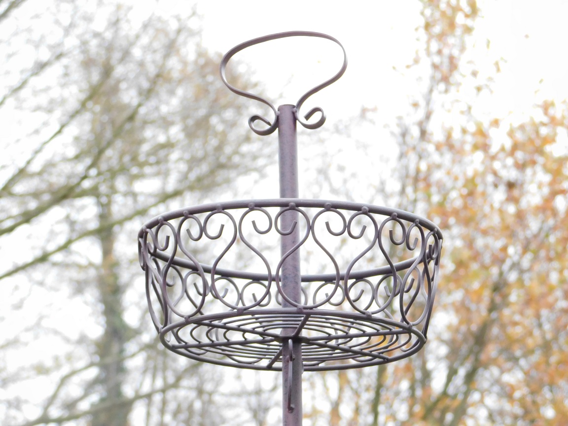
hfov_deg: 11.6
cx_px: 284
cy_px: 213
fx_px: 2789
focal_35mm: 170
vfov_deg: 8.7
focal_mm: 30.1
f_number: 5.3
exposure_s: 1/30
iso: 250
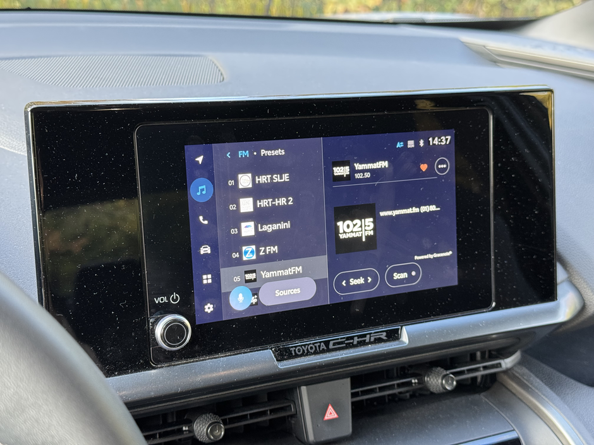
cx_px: 297
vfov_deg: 30.3
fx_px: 824
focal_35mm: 48
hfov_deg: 39.7
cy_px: 222
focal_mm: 6.76
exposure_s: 1/60
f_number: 1.78
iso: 250
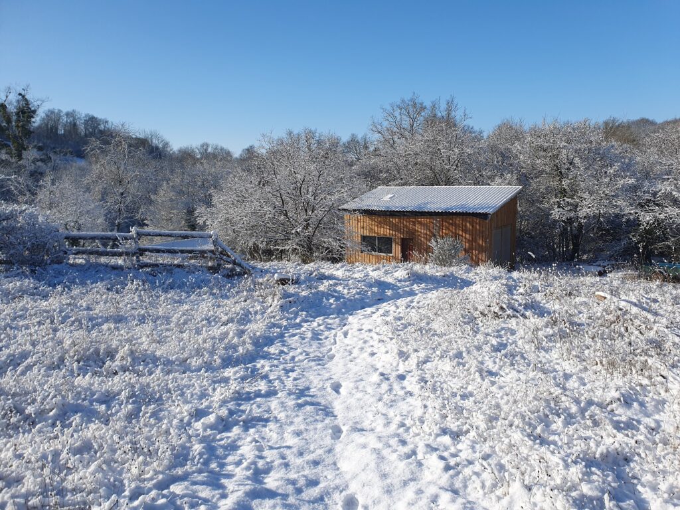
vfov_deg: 53.1
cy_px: 255
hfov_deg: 67.3
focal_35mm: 26
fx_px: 511
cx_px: 340
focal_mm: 4.32
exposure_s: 1/2036
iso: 50
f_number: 2.4
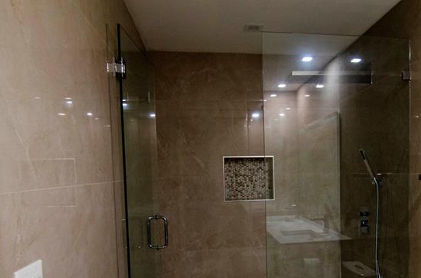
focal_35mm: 31
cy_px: 194
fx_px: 361
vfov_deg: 41.3
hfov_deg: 59.4
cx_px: 272
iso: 1600
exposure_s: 1/30
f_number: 4
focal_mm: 14
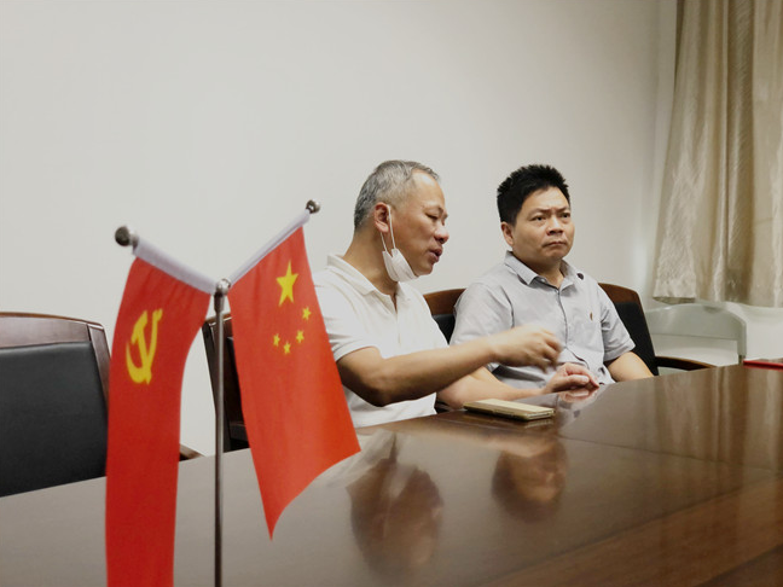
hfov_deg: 36.2
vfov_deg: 27.5
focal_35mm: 53
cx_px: 394
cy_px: 294
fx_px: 1199
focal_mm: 6
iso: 125
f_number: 2.4
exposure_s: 1/33
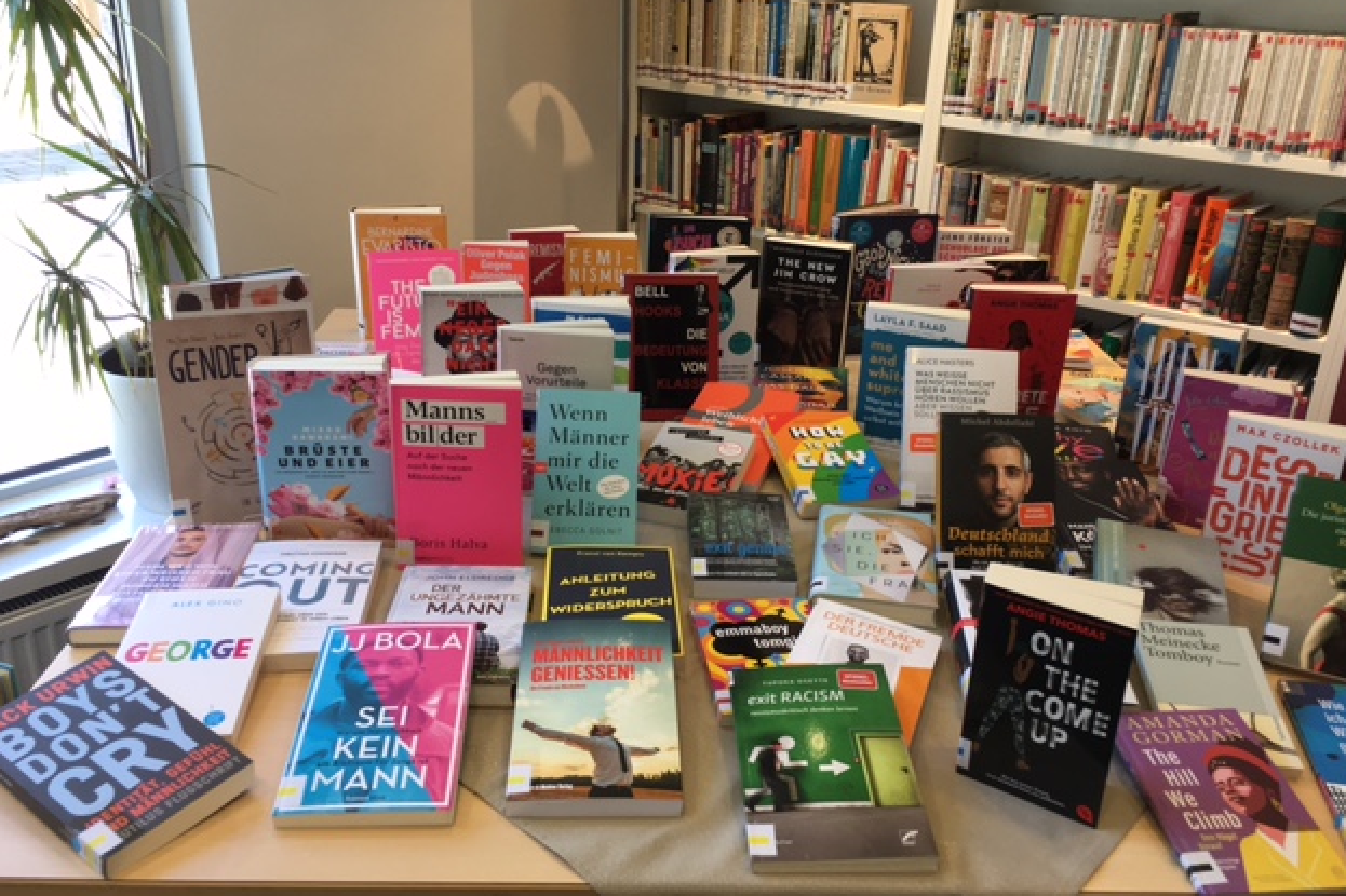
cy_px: 425
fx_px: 1159
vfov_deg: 42.3
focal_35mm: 31
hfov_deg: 60.3
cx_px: 674
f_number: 2.2
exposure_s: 1/100
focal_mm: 4.15
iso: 40
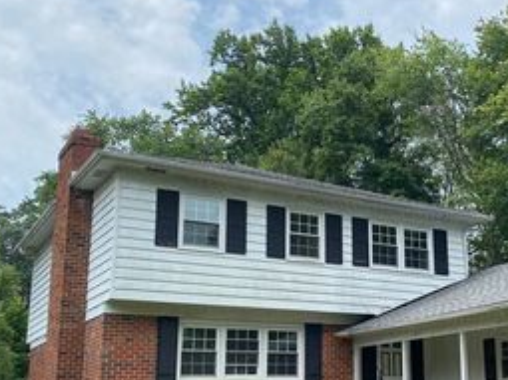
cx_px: 408
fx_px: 748
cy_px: 256
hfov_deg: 36.2
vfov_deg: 28.3
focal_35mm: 51
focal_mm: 4.25
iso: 32
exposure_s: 1/2268
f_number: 1.8
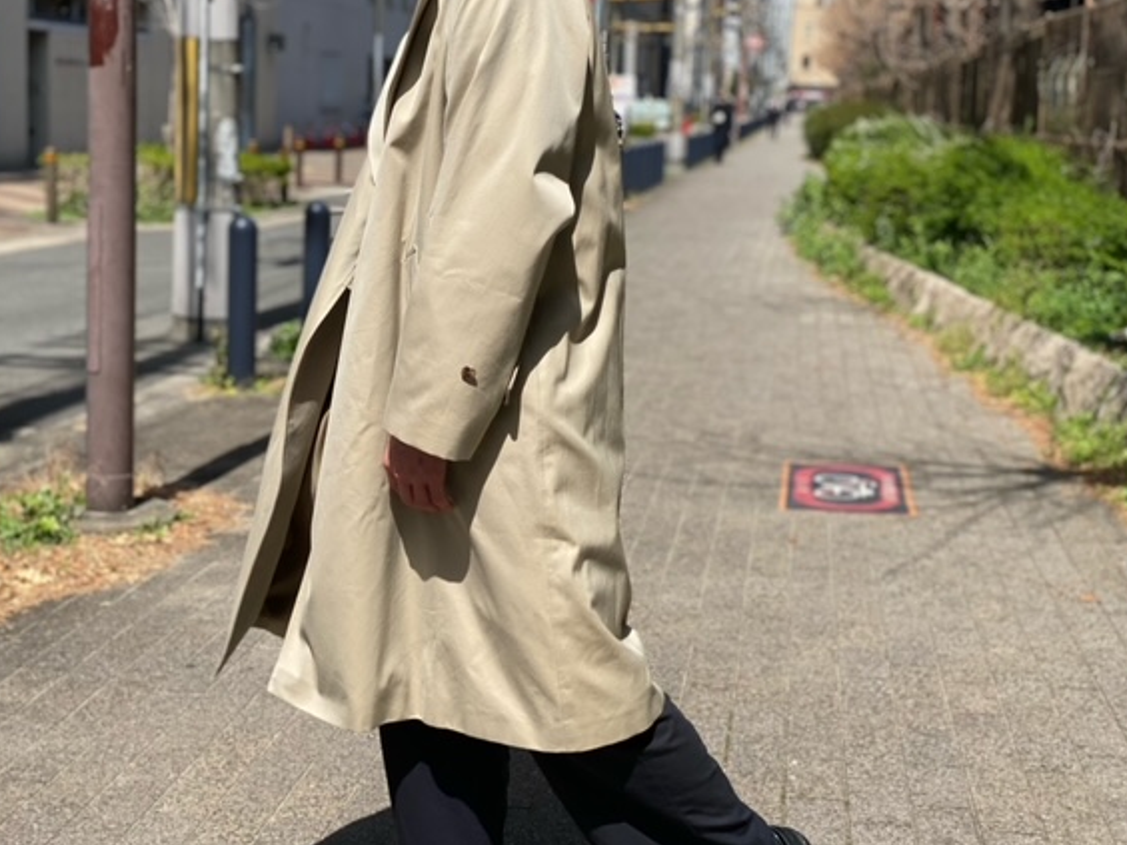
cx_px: 550
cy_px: 378
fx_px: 1921
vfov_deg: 24.8
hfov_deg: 32.7
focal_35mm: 59
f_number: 2
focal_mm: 6
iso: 20
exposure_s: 1/1712
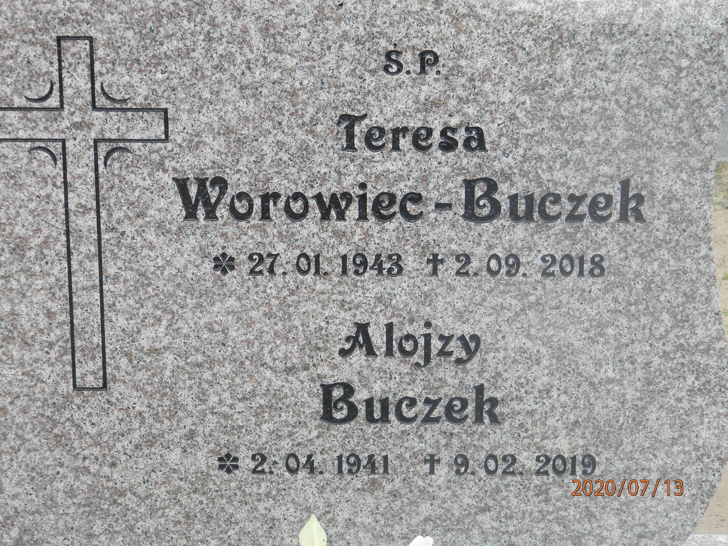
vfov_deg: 18.0
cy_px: 273
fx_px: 1725
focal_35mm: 82
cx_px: 364
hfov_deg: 23.8
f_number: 4.2
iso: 80
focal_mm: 14.6
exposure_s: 1/200
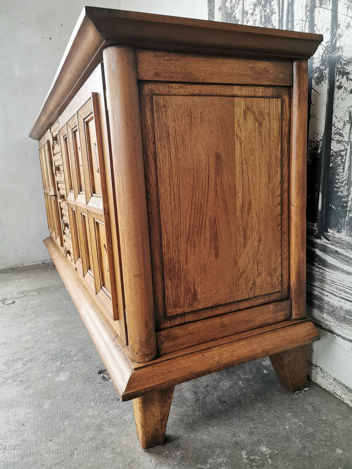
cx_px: 176
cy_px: 234
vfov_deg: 65.3
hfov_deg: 51.4
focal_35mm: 27
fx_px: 366
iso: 320
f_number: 1.6
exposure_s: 1/120
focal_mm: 5.56
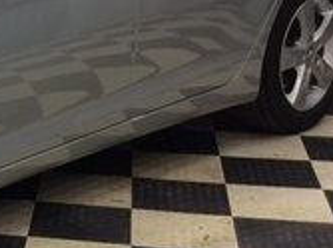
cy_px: 92
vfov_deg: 12.0
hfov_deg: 14.9
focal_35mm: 123
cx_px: -173
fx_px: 1179
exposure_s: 1/40
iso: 40
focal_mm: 3.3
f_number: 2.4
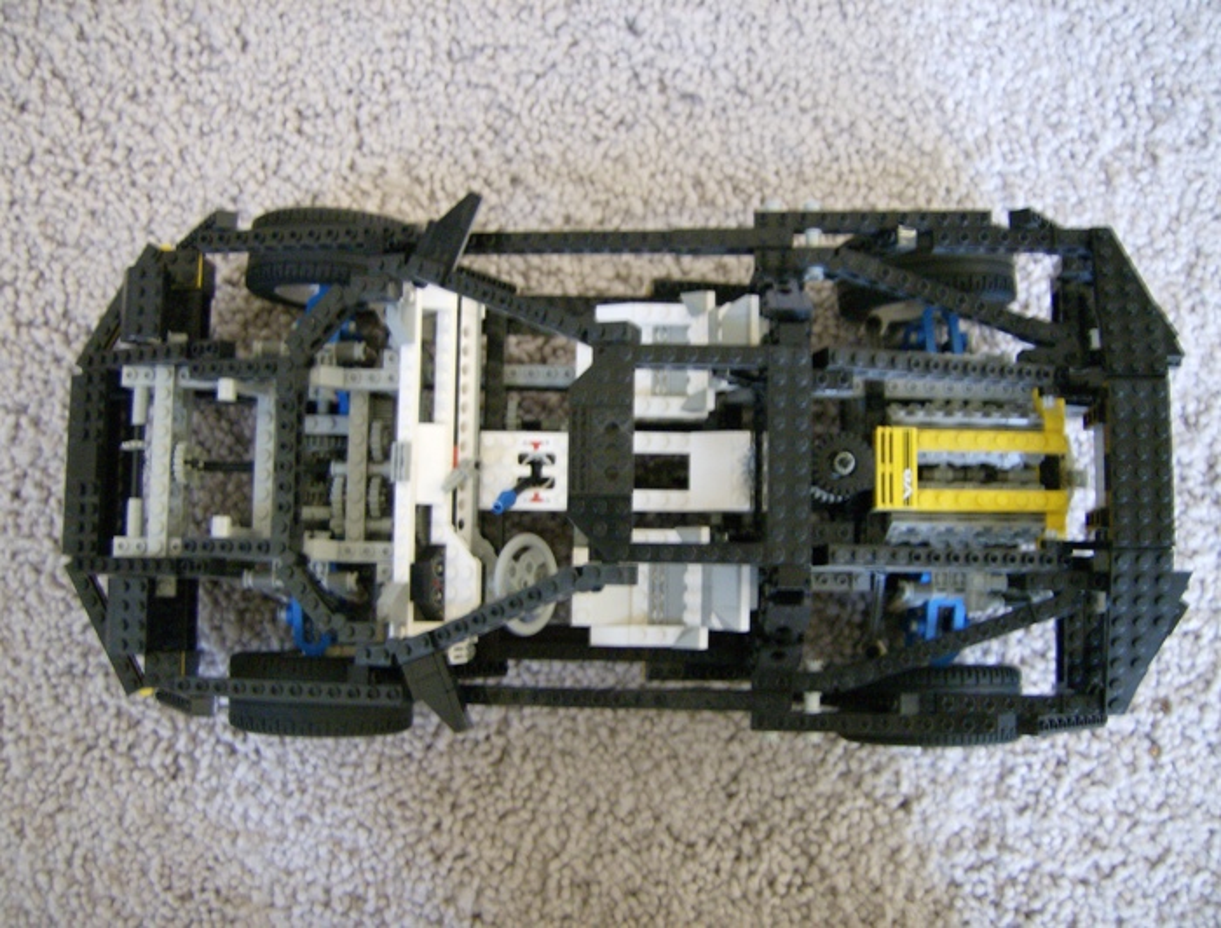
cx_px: 610
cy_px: 464
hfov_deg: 51.1
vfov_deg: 40.0
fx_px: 1276
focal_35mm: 36
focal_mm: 6
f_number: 2.8
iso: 200
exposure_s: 1/7.91
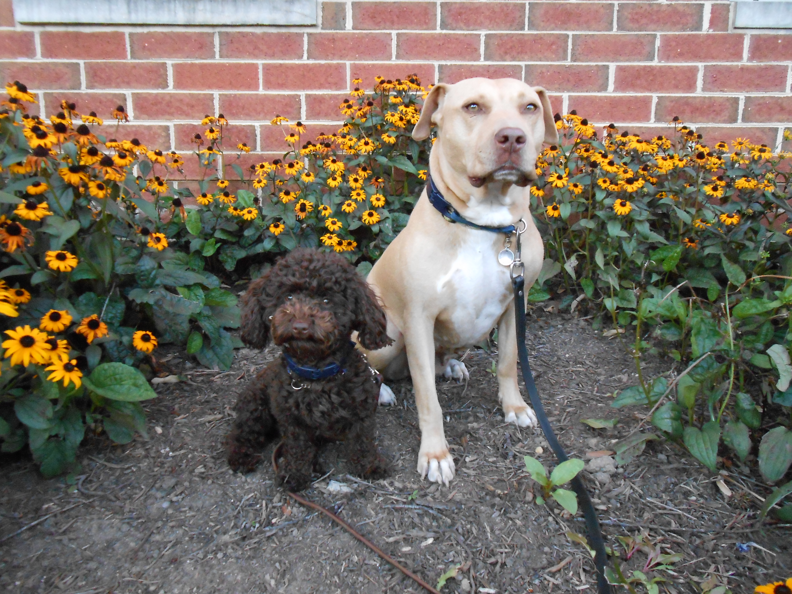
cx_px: 396
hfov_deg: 67.3
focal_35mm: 26
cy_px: 297
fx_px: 595
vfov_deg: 53.1
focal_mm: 4.6
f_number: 3.5
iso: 800
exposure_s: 1/100
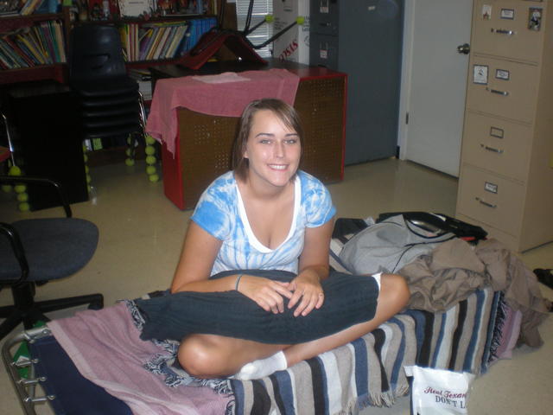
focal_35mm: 38
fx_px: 607
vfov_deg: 37.7
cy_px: 208
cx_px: 276
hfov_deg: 49.0
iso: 162
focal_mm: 6.3
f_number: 3.1
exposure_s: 1/60
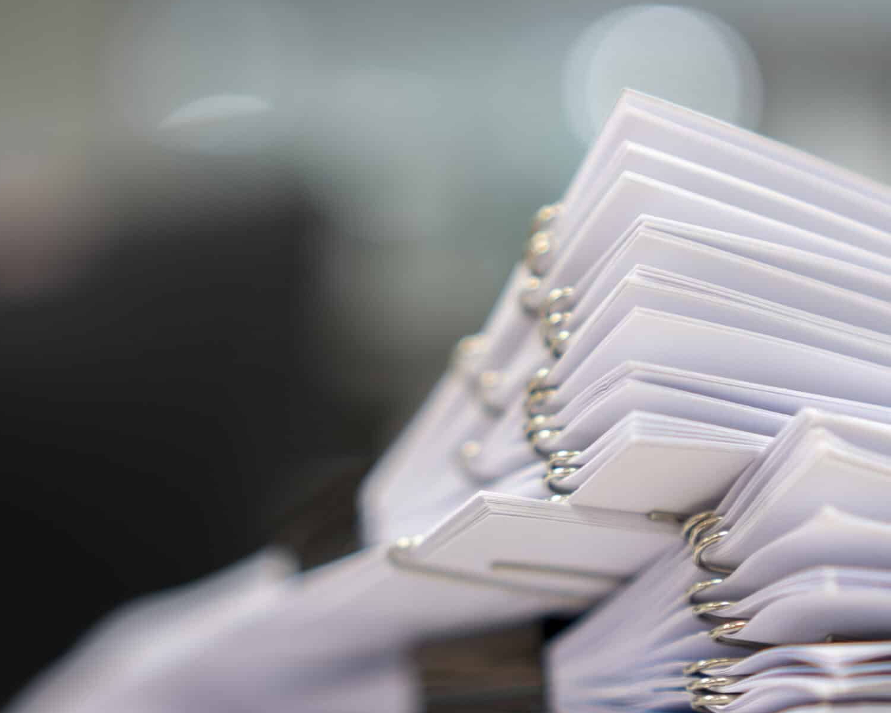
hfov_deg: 23.0
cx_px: 436
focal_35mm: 83
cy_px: 471
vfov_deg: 18.4
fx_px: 2189
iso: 100
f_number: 1.8
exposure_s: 1/30
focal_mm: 35
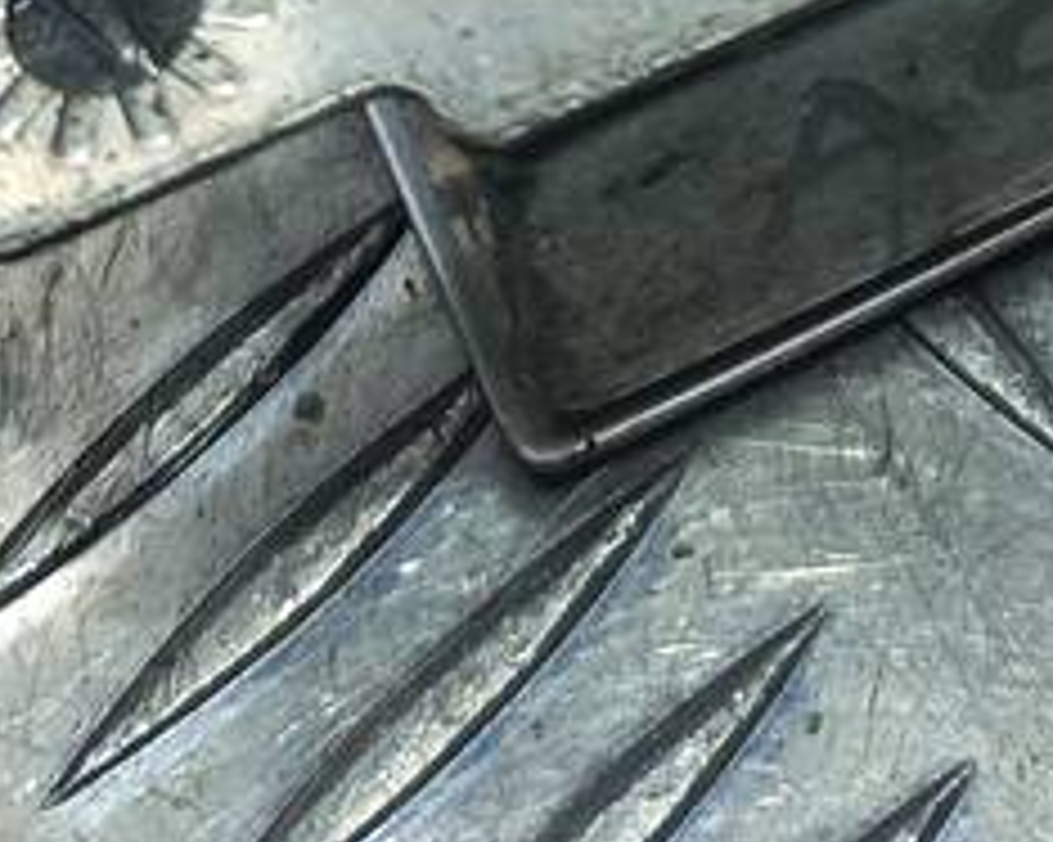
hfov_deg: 17.8
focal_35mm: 107
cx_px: 788
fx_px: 3333
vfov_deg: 12.6
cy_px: -851
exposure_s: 1/117
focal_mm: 4.6
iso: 25
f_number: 1.8
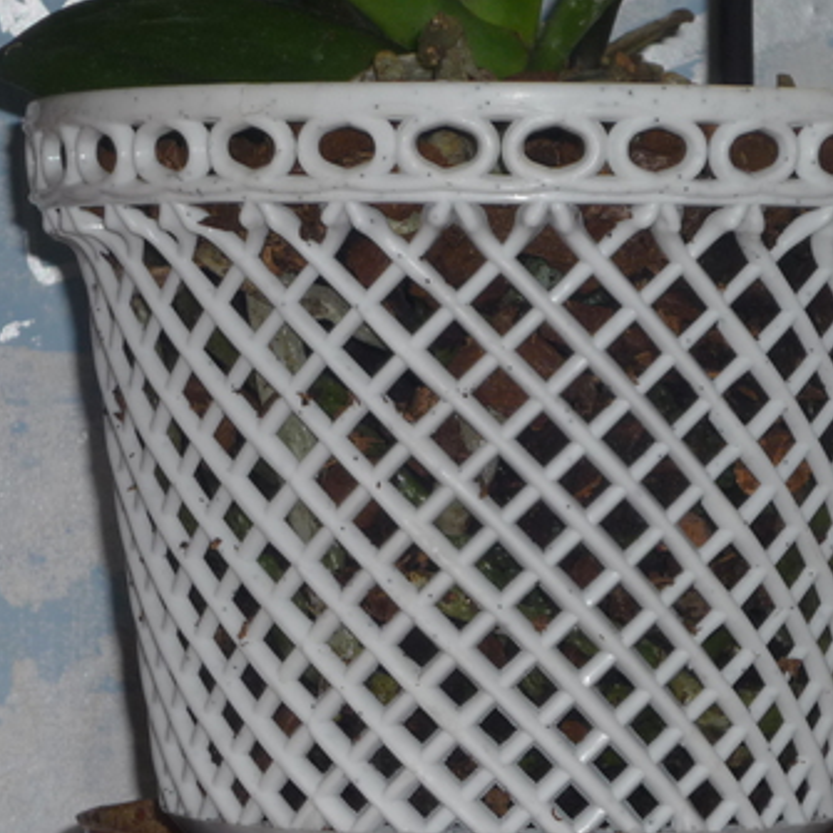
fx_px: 5173
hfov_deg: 9.2
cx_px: 475
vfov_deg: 9.2
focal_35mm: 190
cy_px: 415
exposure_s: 1/60
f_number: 5.1
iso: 100
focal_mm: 16.5
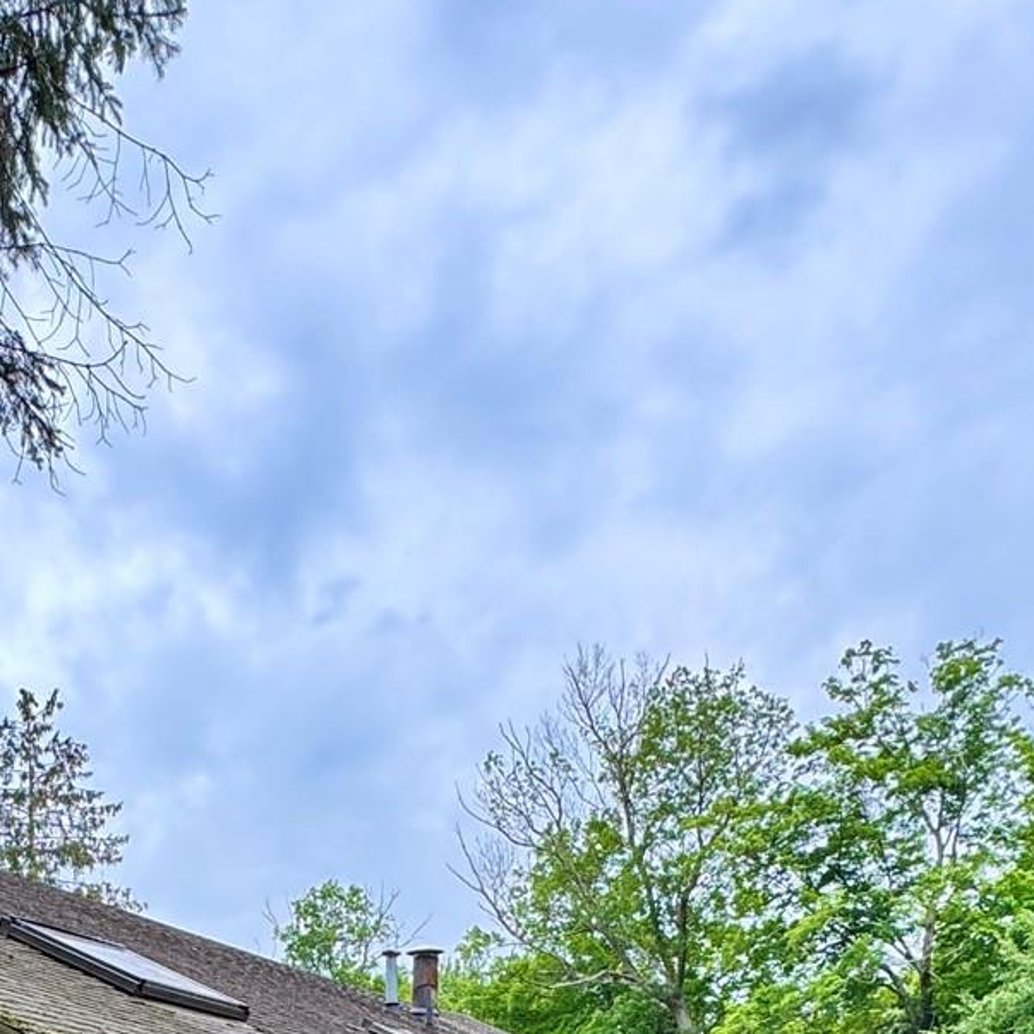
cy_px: 1271
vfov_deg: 32.4
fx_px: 1419
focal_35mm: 42
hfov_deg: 38.5
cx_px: 206
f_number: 2.2
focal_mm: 2.22
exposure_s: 1/161
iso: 40
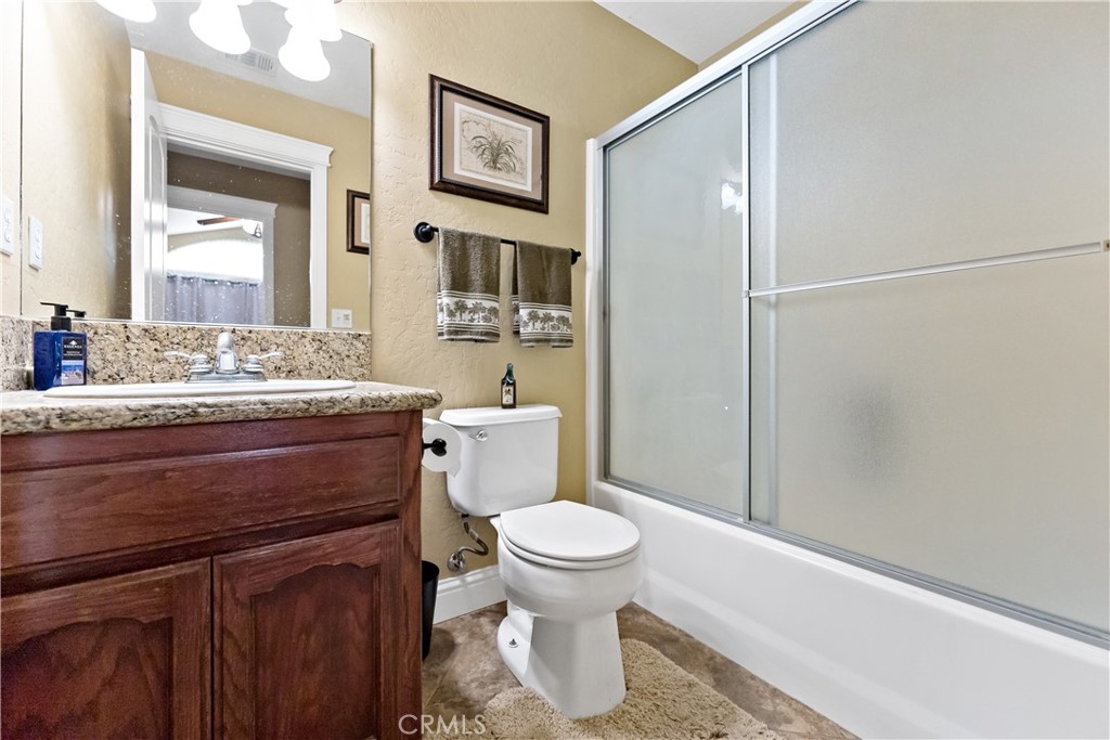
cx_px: 555
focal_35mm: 14
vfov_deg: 81.2
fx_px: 432
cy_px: 370
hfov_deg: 104.2
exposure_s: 1/160
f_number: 3.2
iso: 1250
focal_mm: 14
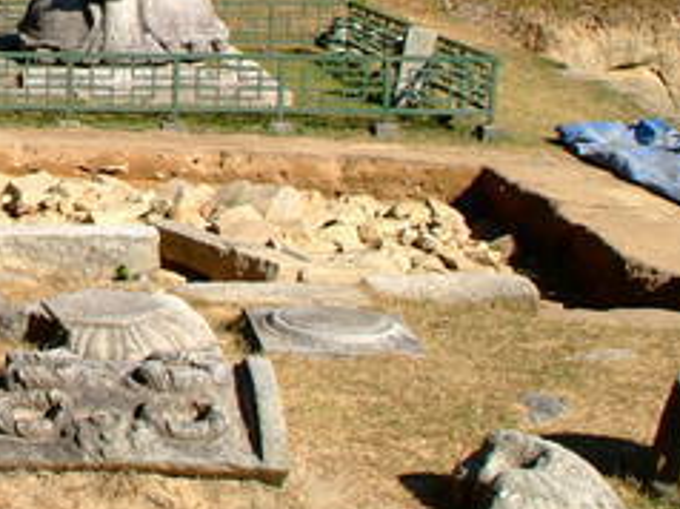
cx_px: -244
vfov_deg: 17.2
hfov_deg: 20.7
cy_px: 92
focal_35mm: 85
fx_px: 1668
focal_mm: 20
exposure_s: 1/180
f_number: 6.7
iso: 100
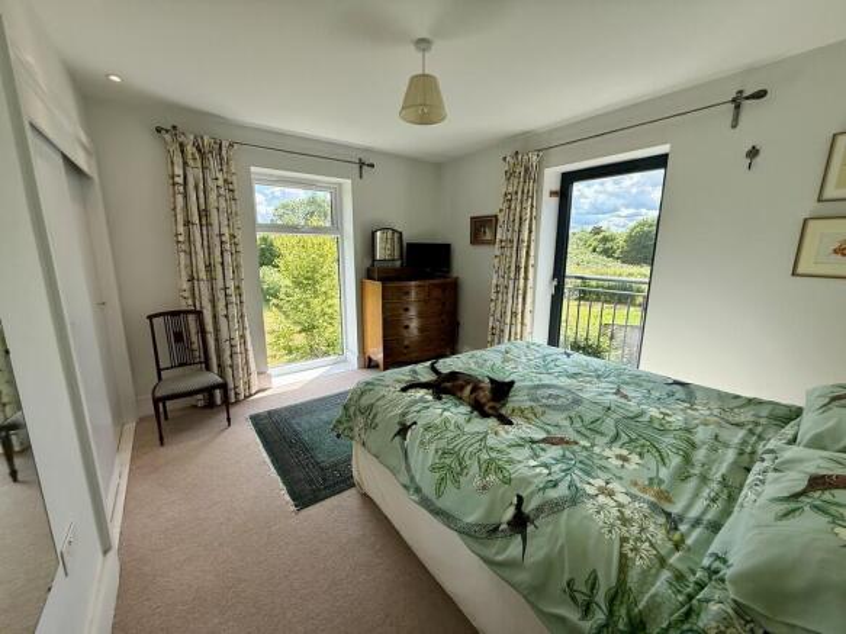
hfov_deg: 102.1
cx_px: 423
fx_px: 342
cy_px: 317
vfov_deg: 85.7
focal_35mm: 14
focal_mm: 2.22
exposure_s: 1/398
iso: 64
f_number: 2.2
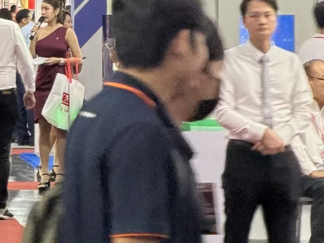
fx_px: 2451
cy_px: -59
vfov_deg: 5.6
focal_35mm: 262
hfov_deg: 7.5
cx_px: -22
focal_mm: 16.89
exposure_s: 1/50
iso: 320
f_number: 2.8
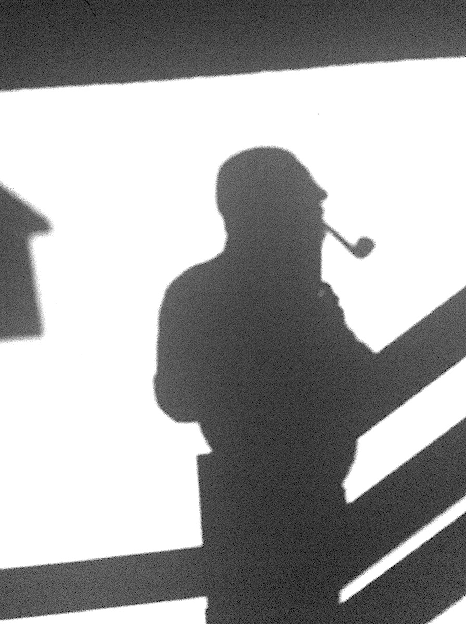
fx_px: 630
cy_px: 312
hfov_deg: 40.6
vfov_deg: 52.7
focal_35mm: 35
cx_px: 233
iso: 80
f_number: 2.8
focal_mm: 3.85
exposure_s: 1/3352
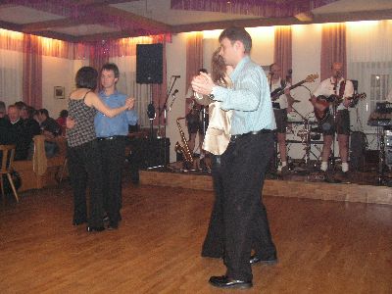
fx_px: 408
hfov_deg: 51.4
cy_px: 147
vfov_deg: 39.7
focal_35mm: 36
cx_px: 196
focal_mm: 6
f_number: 3.2
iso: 160
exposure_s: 1/40
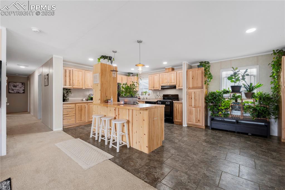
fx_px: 119
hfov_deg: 100.4
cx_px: 142
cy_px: 95
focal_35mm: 15
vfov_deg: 77.3
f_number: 8
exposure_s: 1/2
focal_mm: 15
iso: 100
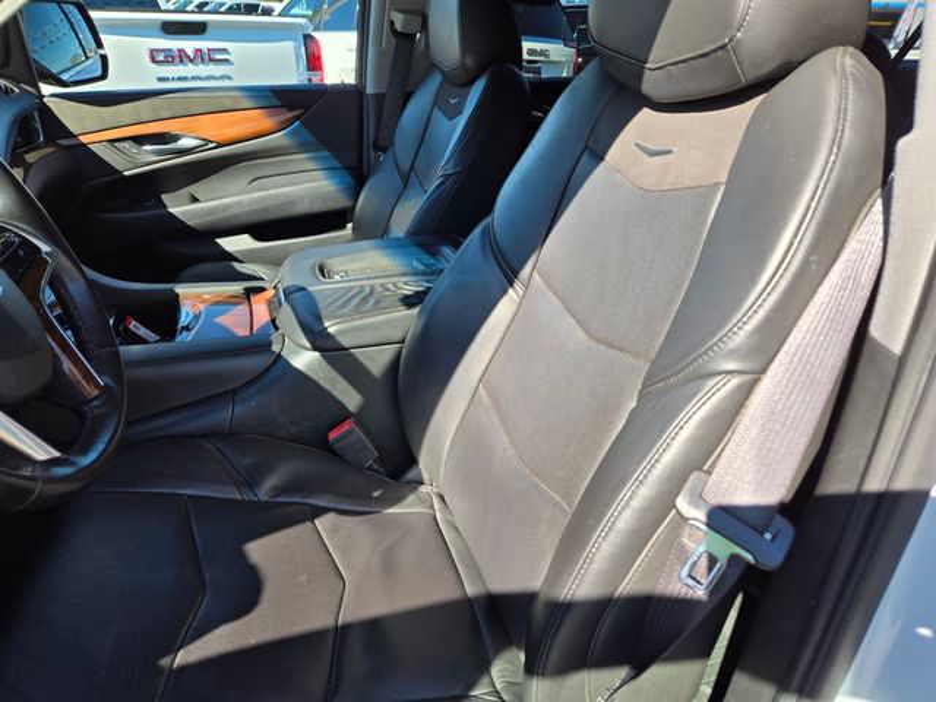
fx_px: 622
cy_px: 351
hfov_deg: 73.9
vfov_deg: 58.9
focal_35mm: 23
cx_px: 468
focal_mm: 5.4
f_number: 1.8
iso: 25
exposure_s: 1/450
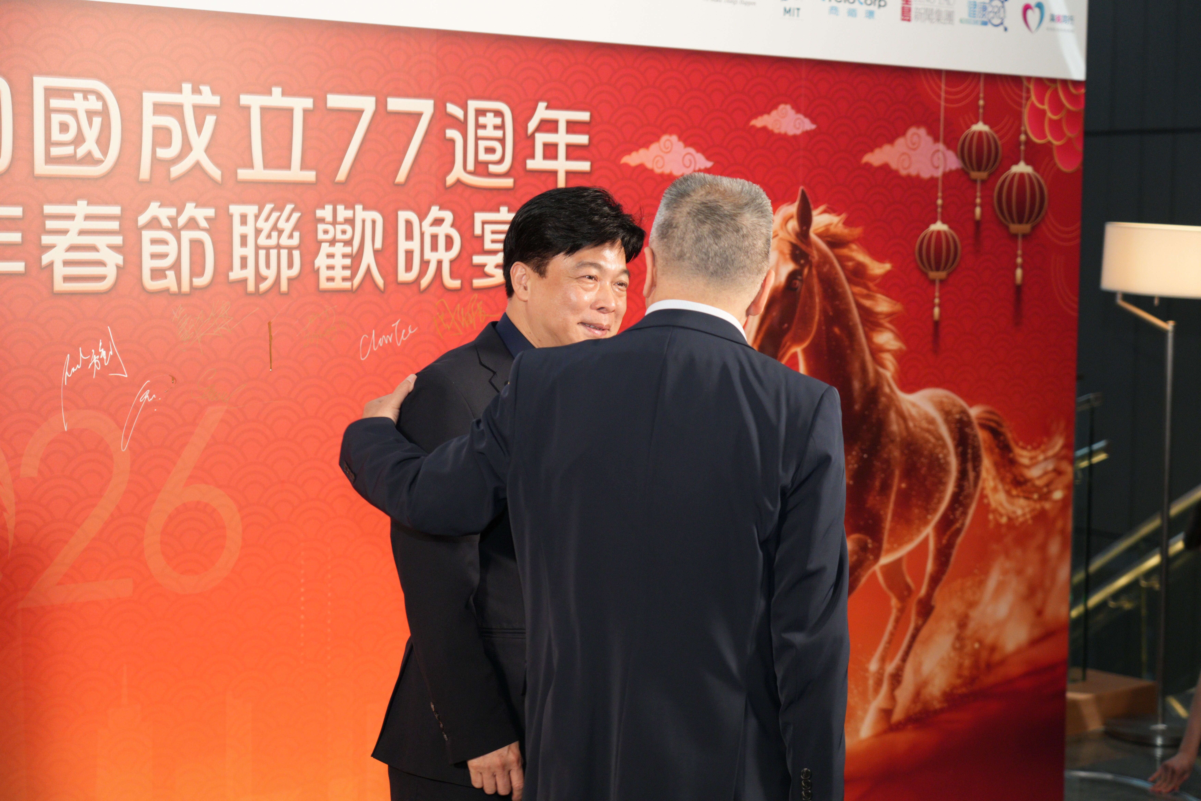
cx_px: 600
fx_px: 2202
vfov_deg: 20.6
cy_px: 400
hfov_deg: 30.5
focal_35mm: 66
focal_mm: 66
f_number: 4
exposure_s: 1/200
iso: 2500
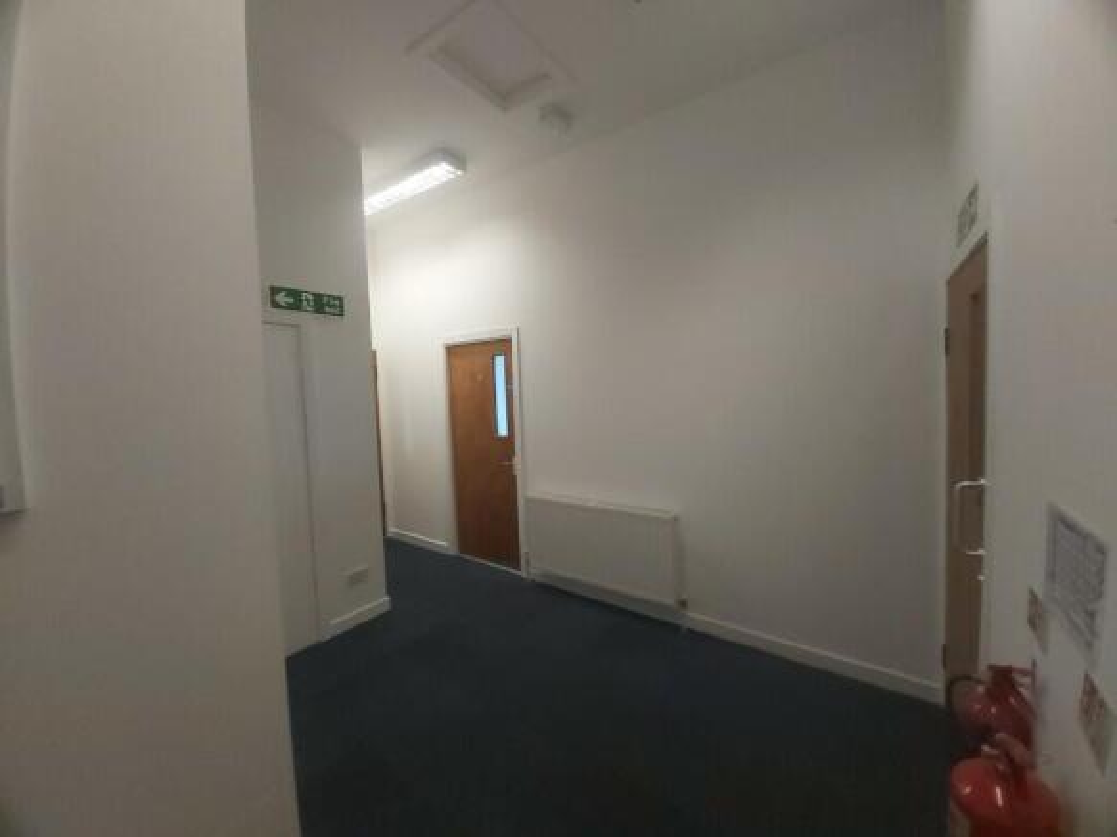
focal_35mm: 12
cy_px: 418
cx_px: 558
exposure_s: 1/50
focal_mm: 1.42
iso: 200
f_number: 2.2
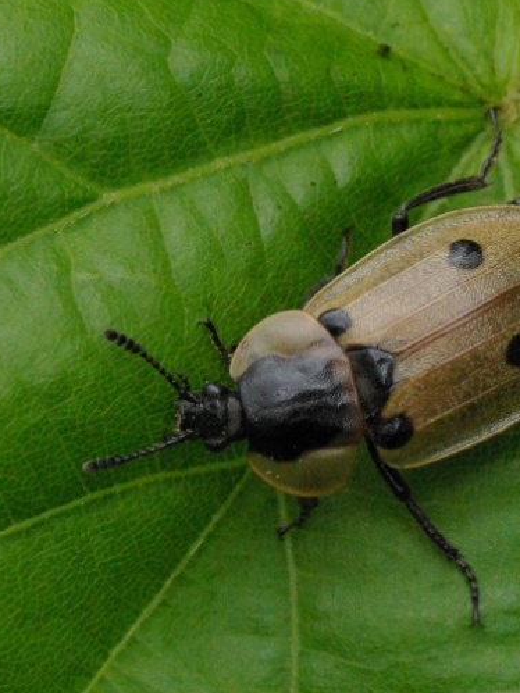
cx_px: 359
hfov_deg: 7.2
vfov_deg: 9.6
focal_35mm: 206
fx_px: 4128
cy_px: 328
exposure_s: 1/180
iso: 1600
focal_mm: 90
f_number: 11
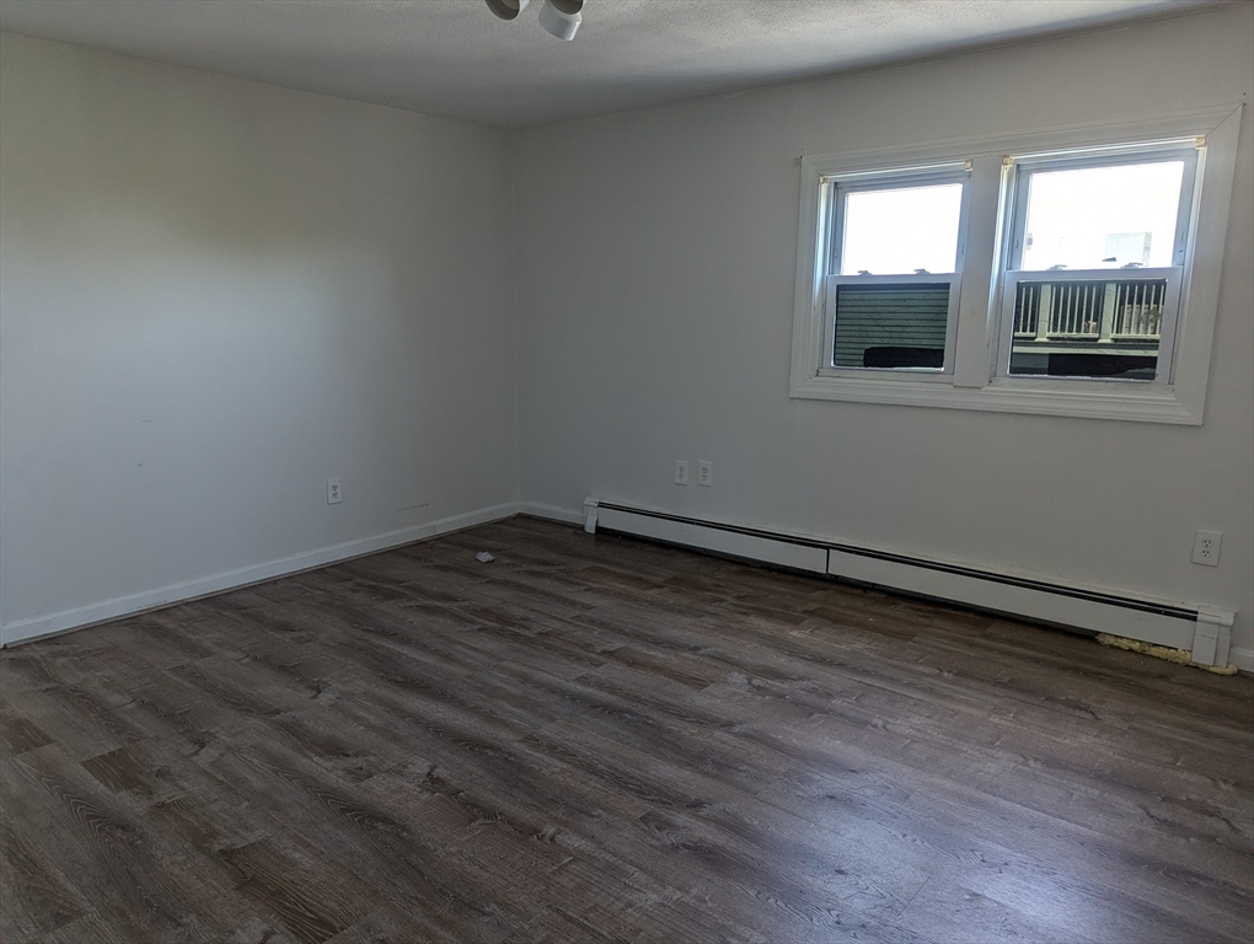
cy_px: 472
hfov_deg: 71.5
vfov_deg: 56.9
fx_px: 871
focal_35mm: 24
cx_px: 627
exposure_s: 1/35
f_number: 1.85
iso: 88
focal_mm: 6.81
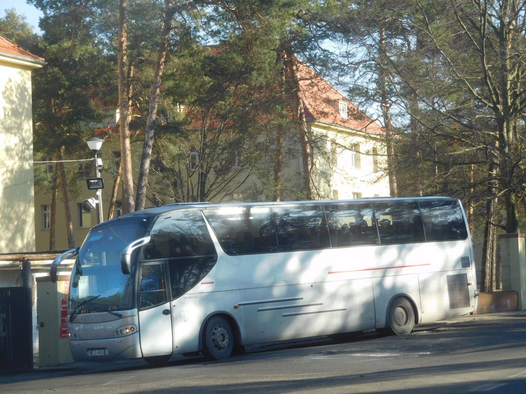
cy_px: 197
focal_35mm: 90
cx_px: 263
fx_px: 1368
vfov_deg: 16.4
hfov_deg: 21.8
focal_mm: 16.1
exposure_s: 1/250
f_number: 4.7
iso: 180
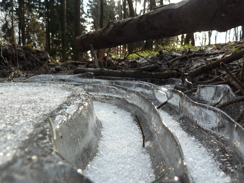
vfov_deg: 54.9
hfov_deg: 69.4
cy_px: 92
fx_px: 176
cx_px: 122
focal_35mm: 25
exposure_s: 1/50
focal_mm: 4.1
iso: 80
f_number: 3.3
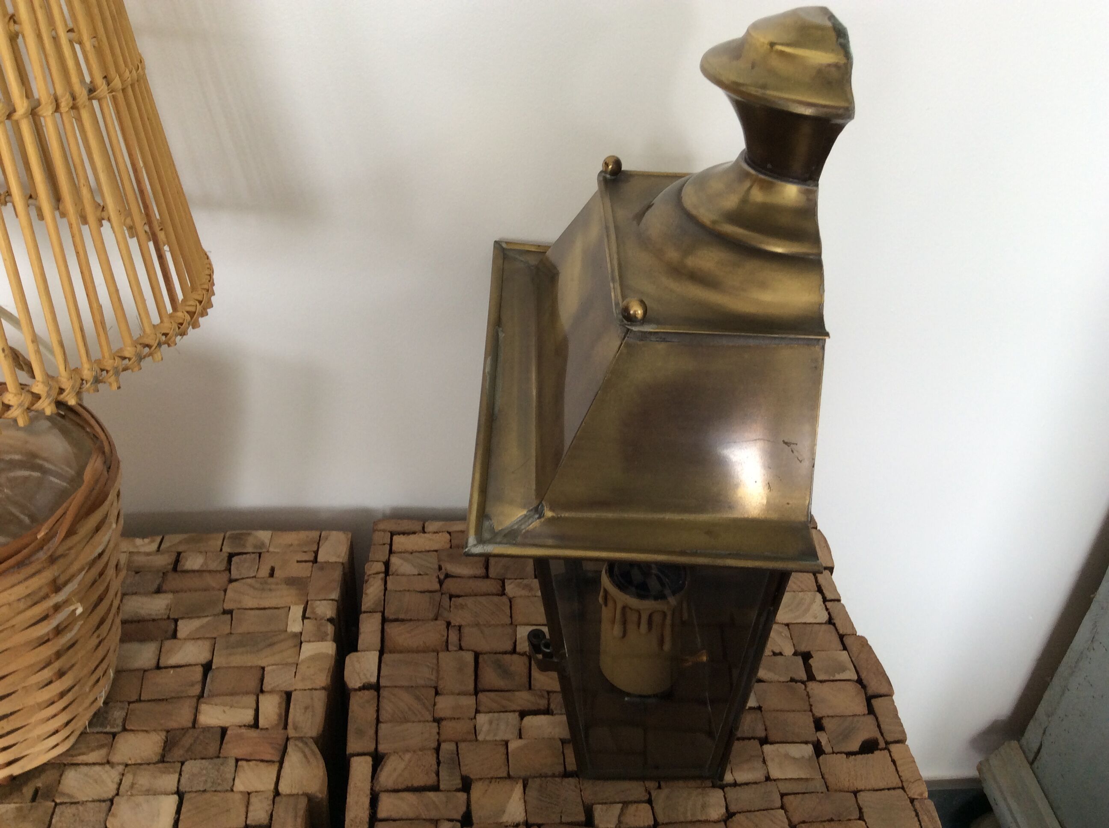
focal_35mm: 32
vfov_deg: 44.1
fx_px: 1024
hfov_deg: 56.9
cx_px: 554
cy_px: 414
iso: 40
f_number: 2.4
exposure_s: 1/25
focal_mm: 3.3
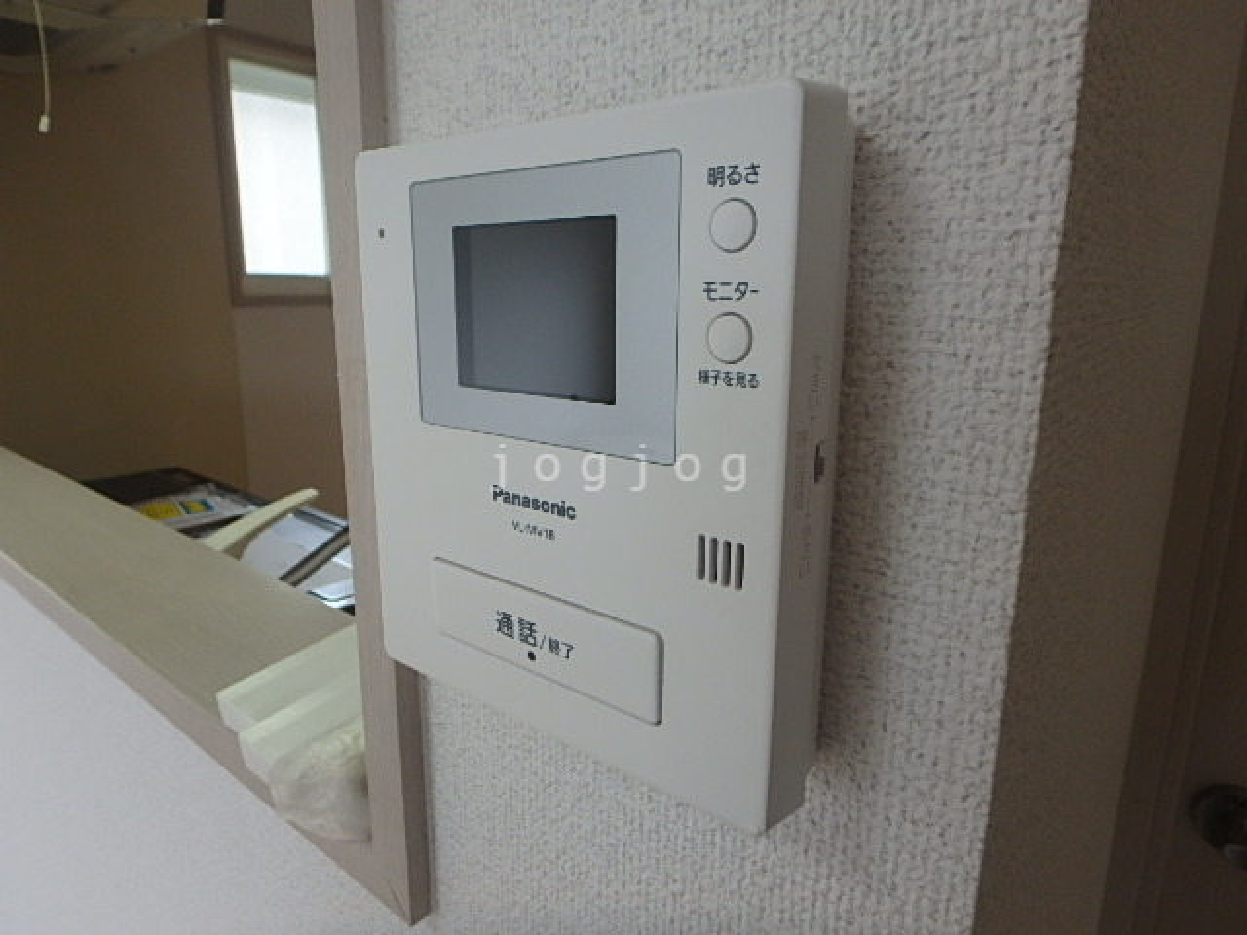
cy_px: 468
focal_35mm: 21
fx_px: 756
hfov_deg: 79.0
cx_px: 624
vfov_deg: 63.4
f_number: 3.5
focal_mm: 3.7
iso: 160
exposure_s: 1/60
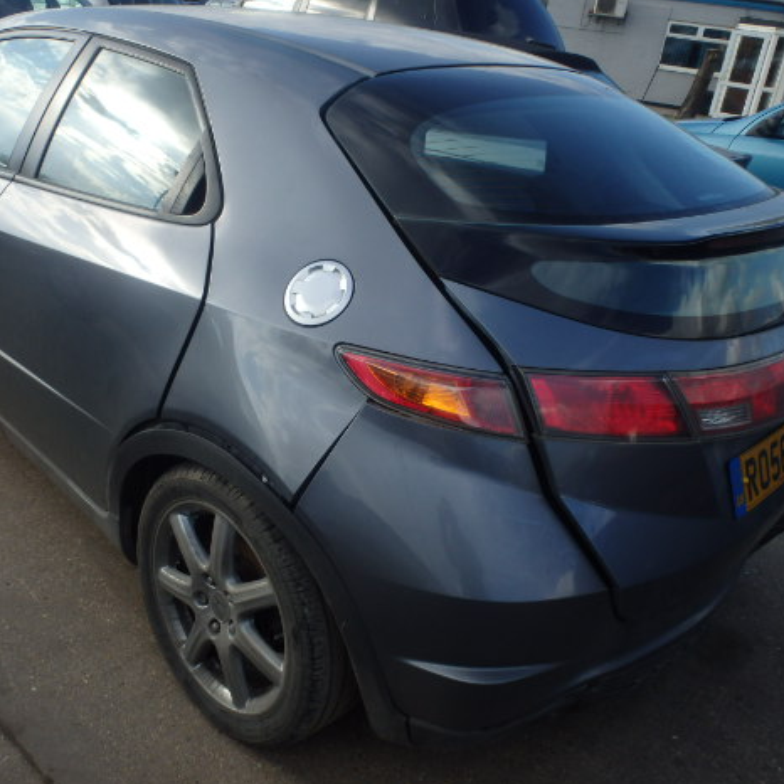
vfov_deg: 48.5
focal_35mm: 34
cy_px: 390
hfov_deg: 48.1
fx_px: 871
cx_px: 310
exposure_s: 1/500
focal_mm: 5
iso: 125
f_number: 3.9
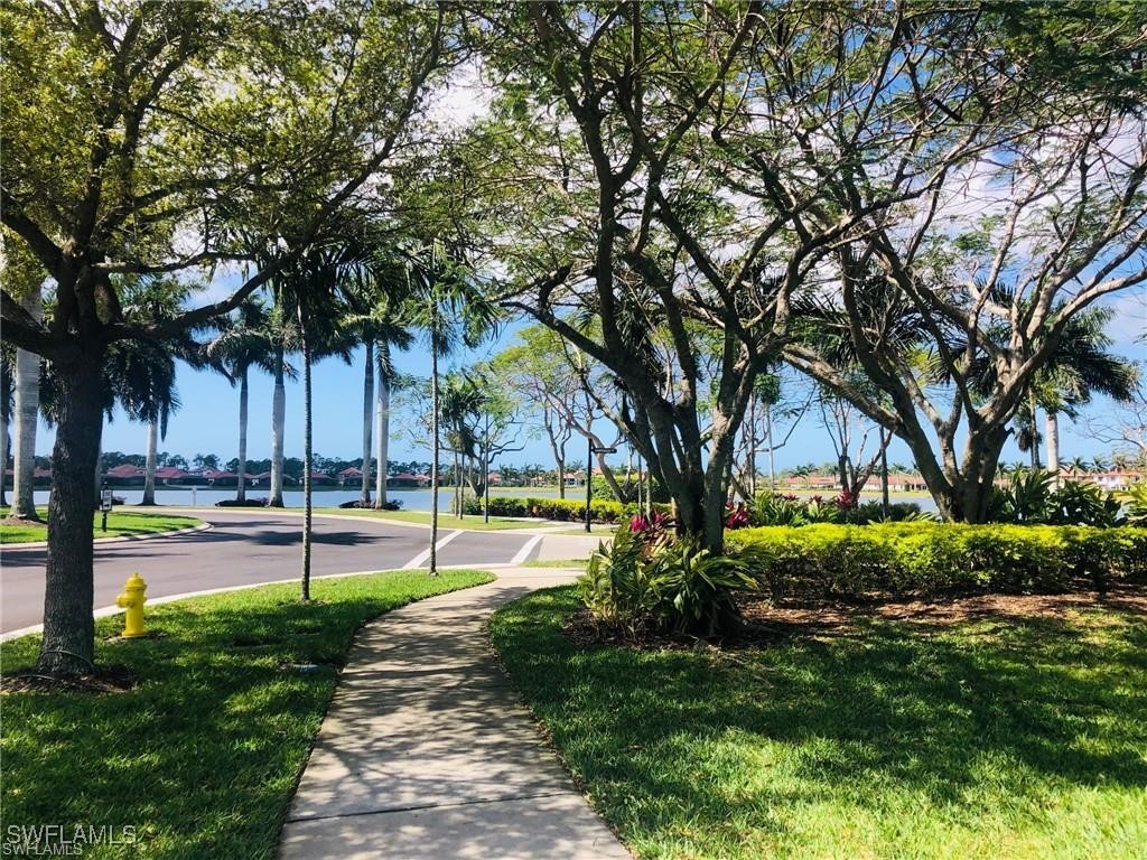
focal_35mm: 28
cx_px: 574
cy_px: 430
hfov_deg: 63.4
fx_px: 928
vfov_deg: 49.7
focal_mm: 3.99
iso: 20
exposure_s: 1/1156
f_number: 1.8
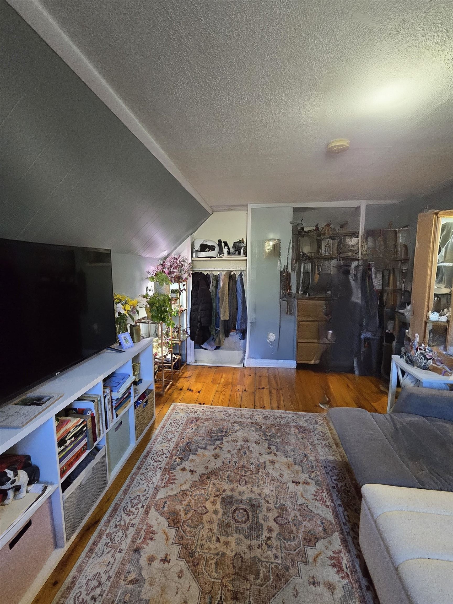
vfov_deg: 106.2
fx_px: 227
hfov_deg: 89.9
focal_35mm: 13
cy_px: 302
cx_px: 226
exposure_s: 1/60
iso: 800
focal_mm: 2.2
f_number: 2.2
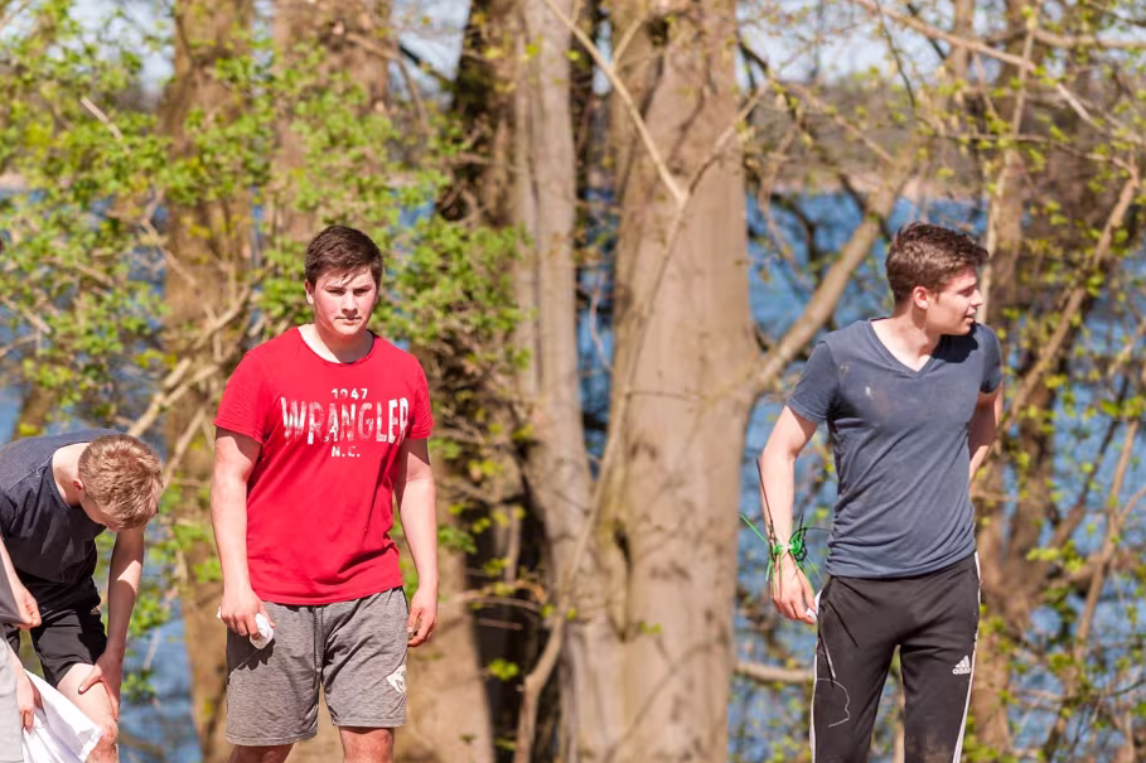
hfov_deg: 10.0
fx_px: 6554
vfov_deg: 6.7
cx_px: 443
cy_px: 501
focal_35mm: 206
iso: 320
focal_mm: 130
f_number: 2.8
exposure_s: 1/4000
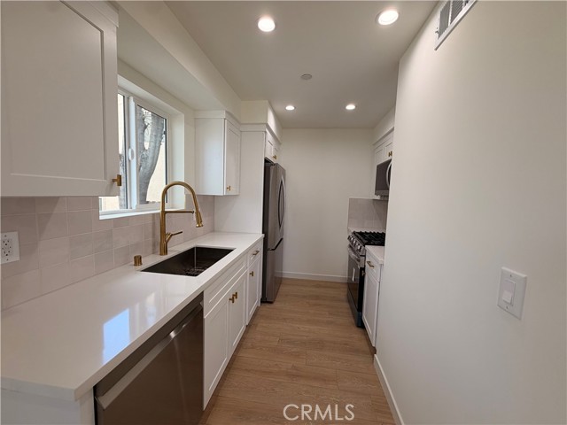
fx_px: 229
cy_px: 212
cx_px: 284
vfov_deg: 85.7
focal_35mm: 14
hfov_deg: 102.1
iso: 64
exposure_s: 1/121
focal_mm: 2.22
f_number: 2.2
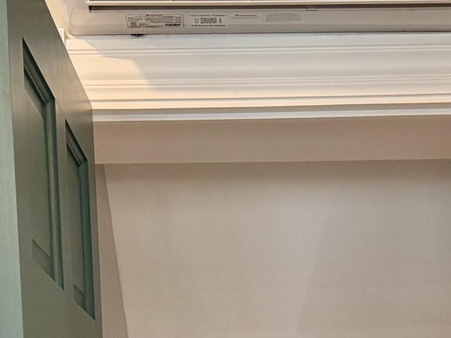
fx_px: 1394
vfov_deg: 12.5
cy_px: 628
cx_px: 247
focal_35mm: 107
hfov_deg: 18.4
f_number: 1.78
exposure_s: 1/60
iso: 160
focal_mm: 6.76
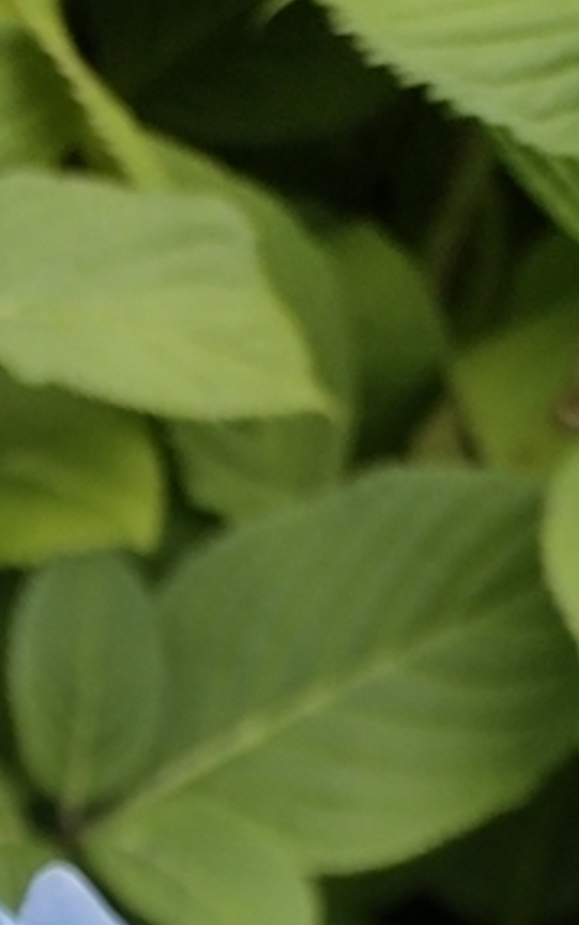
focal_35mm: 120
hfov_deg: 10.2
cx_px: -540
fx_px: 3027
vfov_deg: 14.5
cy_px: 1847
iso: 100
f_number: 1.7
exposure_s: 1/1021
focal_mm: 4.71
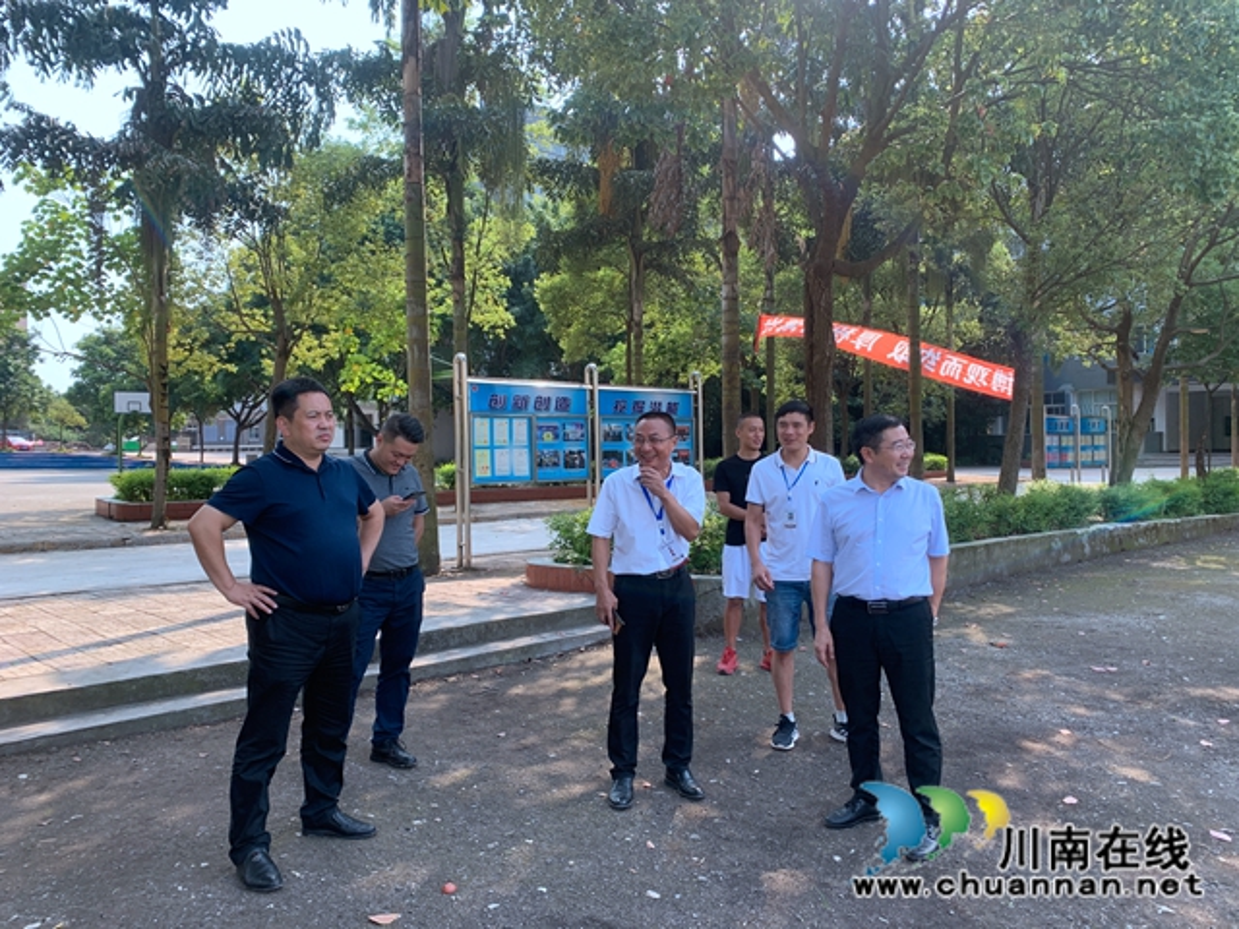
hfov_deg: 67.3
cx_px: 620
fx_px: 931
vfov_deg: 53.1
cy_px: 464
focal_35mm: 26
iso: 25
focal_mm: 4.25
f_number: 1.8
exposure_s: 1/408
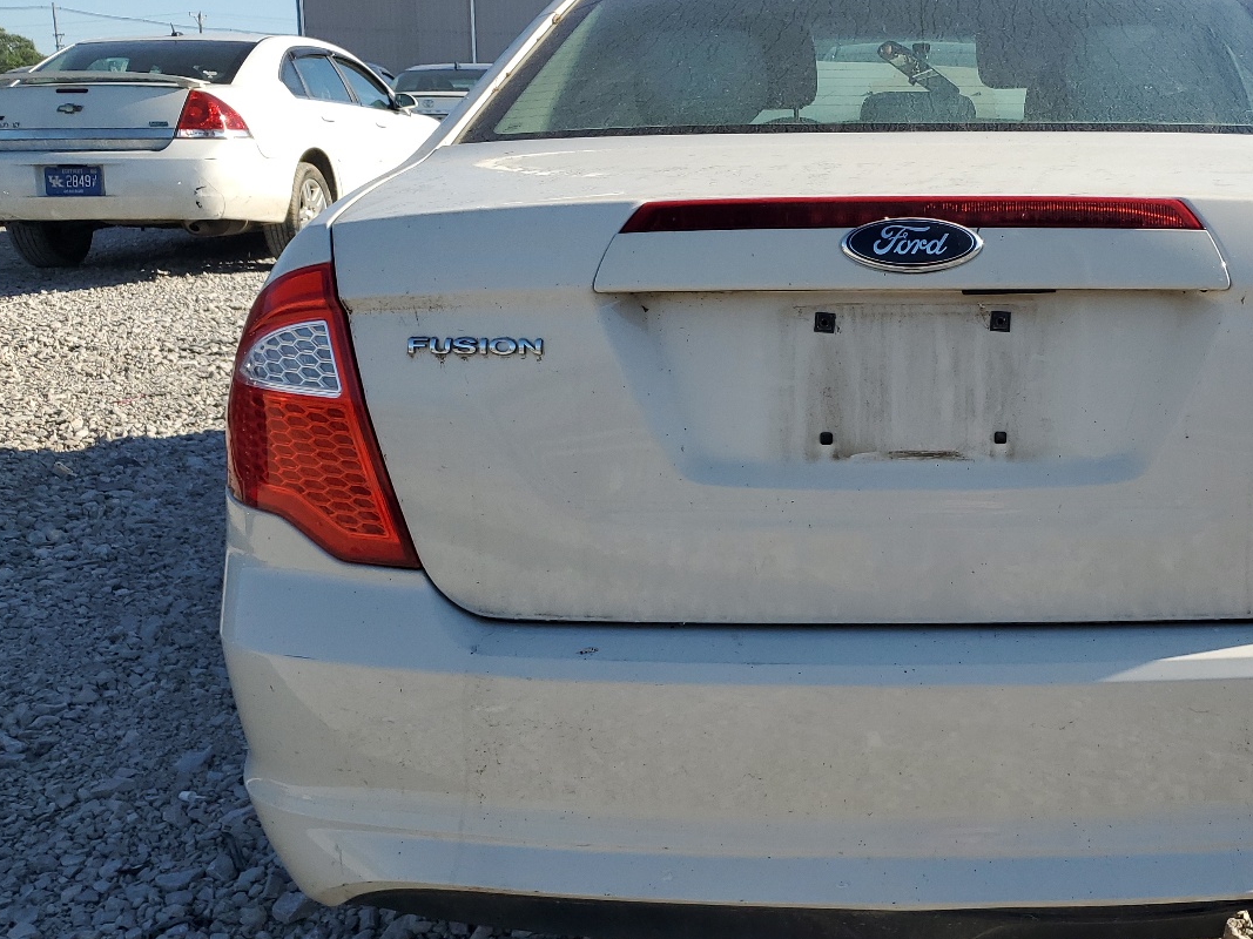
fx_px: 1412
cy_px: 495
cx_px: 929
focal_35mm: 39
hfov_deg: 46.3
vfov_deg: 36.8
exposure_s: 1/2500
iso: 50
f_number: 1.5
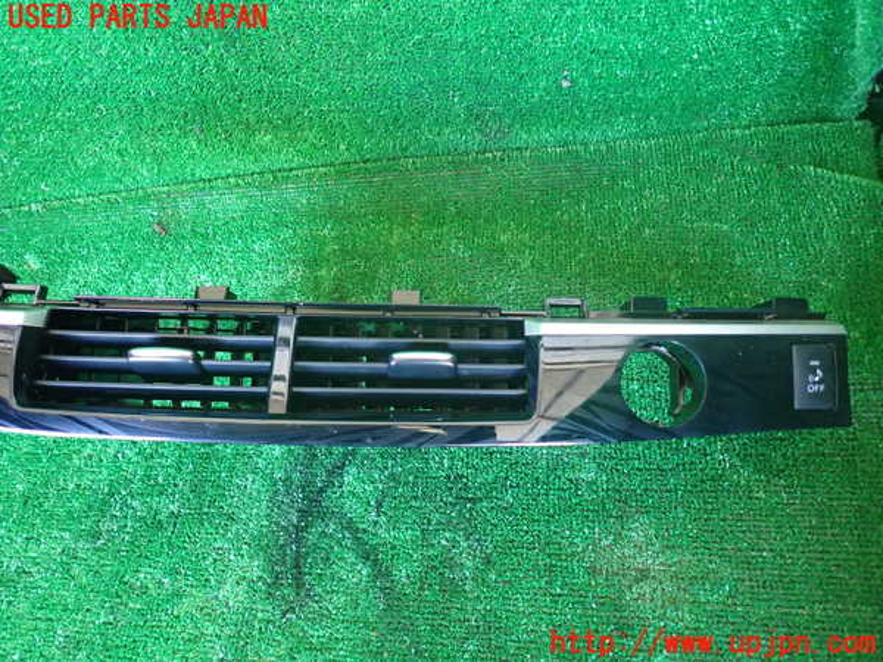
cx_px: 442
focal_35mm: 25
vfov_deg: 54.9
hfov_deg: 69.4
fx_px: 638
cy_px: 331
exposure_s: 1/30
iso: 500
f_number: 2
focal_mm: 4.5
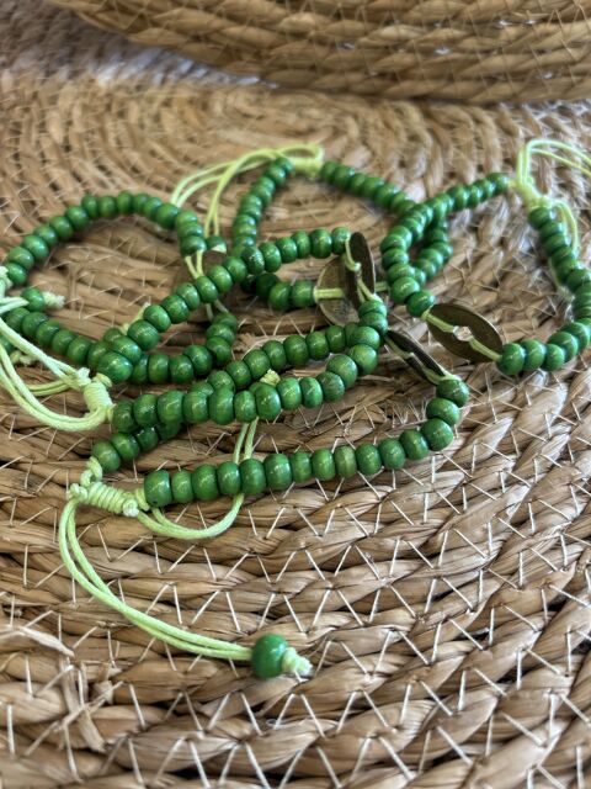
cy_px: 394
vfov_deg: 67.3
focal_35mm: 26
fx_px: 592
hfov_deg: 53.1
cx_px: 296
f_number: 1.5
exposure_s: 1/50
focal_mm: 5.7
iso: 80
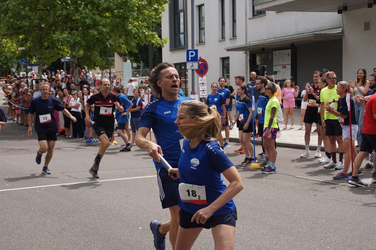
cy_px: 125
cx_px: 188
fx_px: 627
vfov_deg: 22.6
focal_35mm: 60
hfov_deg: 33.4
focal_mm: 40
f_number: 6.3
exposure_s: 1/320
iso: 100
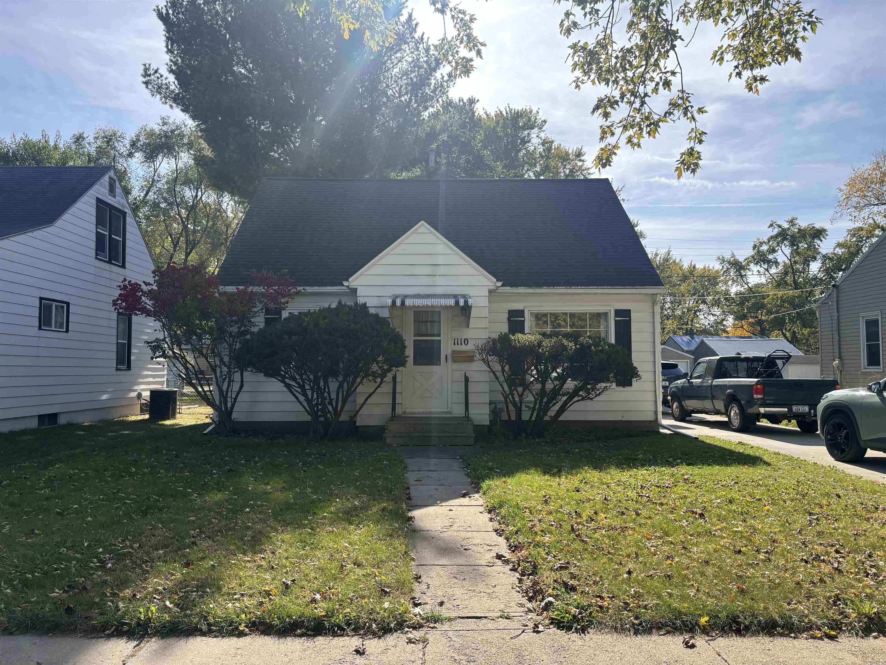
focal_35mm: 26
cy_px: 332
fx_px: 665
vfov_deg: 53.1
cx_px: 443
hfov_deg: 67.3
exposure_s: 1/1984
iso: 50
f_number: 1.6
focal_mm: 5.96
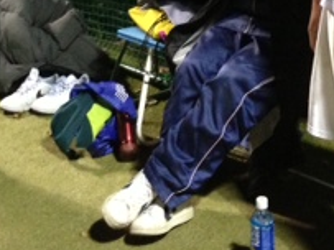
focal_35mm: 104
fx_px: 1003
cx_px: 143
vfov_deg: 13.8
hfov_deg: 18.9
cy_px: -61
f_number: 2.4
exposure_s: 1/20
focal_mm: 4.13
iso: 320
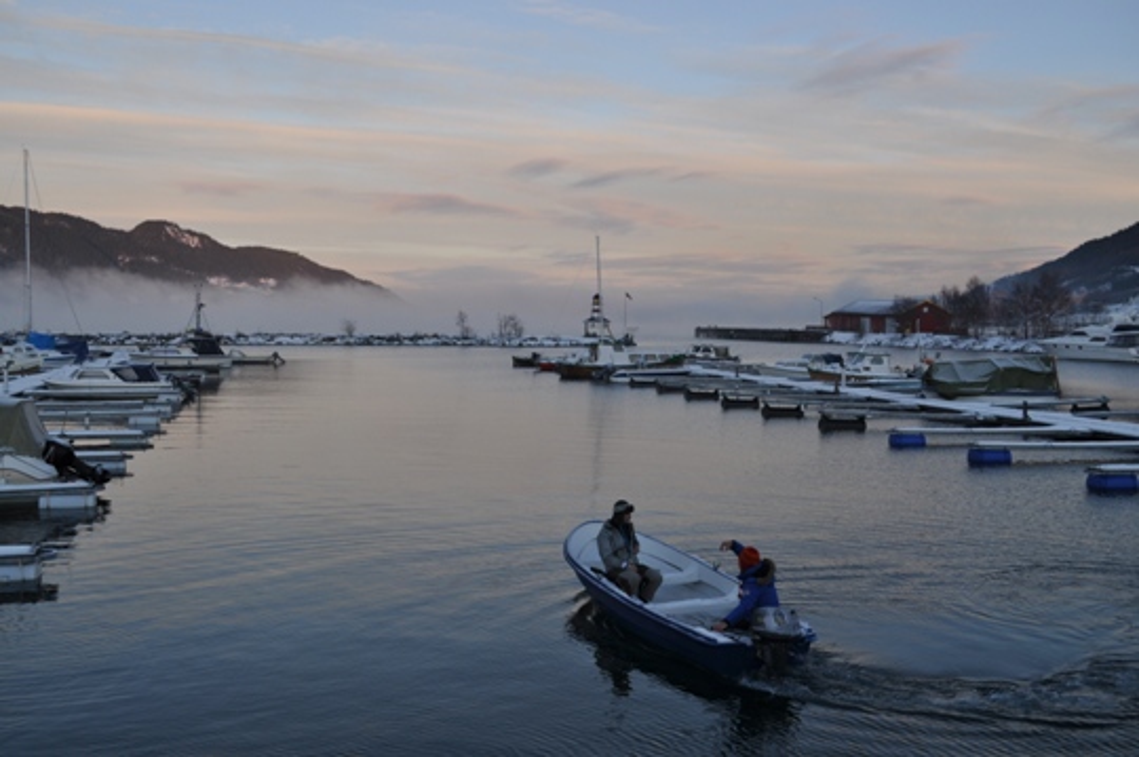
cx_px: 570
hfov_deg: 53.2
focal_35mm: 36
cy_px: 378
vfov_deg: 36.8
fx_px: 1138
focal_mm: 24
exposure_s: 1/160
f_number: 6.3
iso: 200
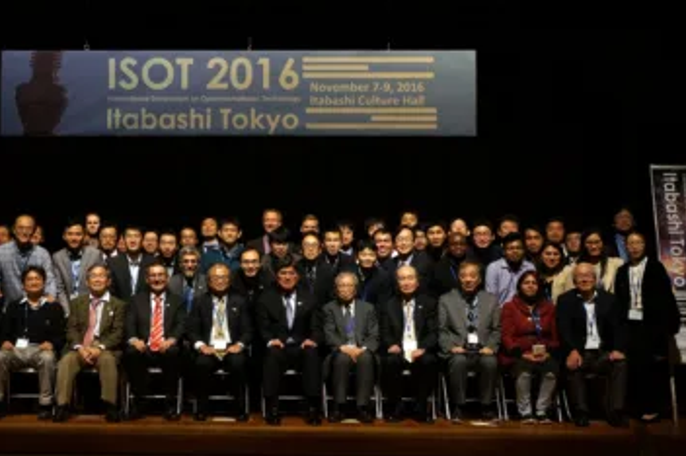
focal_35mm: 51
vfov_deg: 26.4
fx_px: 971
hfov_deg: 38.5
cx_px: 227
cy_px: 259
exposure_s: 1/60
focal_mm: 24
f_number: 7.1
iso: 1250
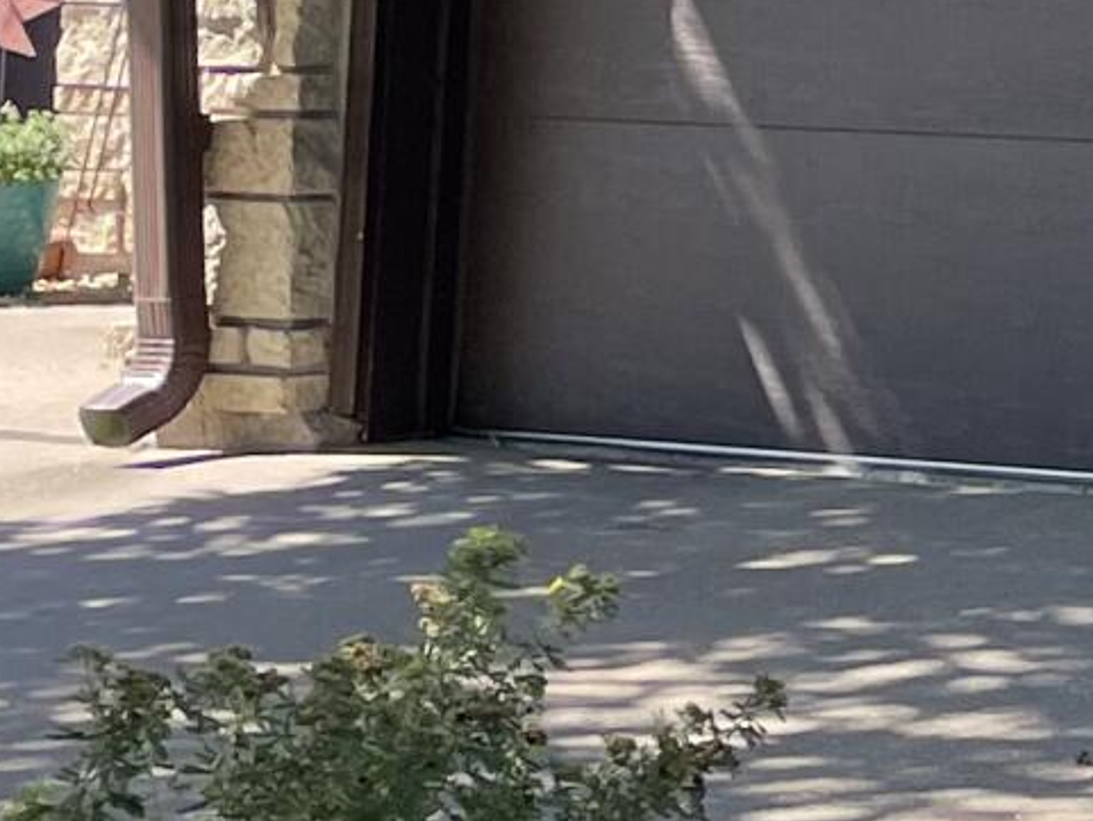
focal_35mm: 162
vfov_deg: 9.0
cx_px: 2522
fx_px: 5116
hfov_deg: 10.6
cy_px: -291
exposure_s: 1/868
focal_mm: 4.2
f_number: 1.6
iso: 32
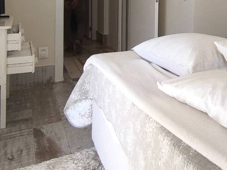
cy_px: -9
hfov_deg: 35.4
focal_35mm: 47
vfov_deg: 28.5
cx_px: 240
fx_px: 308
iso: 64
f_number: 2.2
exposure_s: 1/120
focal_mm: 1.65
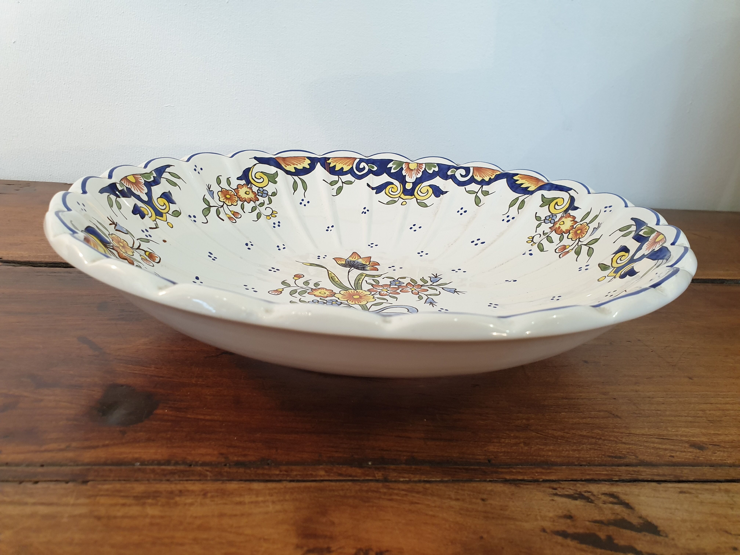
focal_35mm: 26
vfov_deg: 53.1
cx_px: 370
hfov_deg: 67.3
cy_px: 278
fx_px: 556
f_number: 2.4
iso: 200
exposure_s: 1/50
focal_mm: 4.3
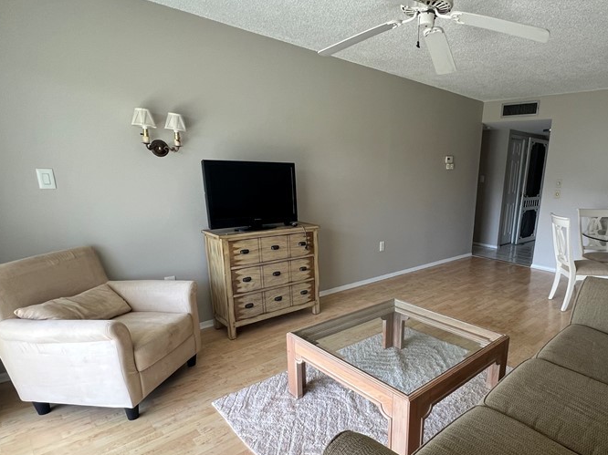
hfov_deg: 79.9
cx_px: 388
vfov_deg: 65.3
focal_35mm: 20
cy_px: 275
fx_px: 351
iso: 100
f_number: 1.8
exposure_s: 1/99
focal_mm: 1.57
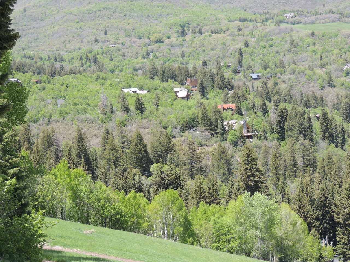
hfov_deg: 26.0
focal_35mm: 75
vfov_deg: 19.6
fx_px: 758
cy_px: 131
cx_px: 175
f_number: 3.9
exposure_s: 1/320
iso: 100
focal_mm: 13.3
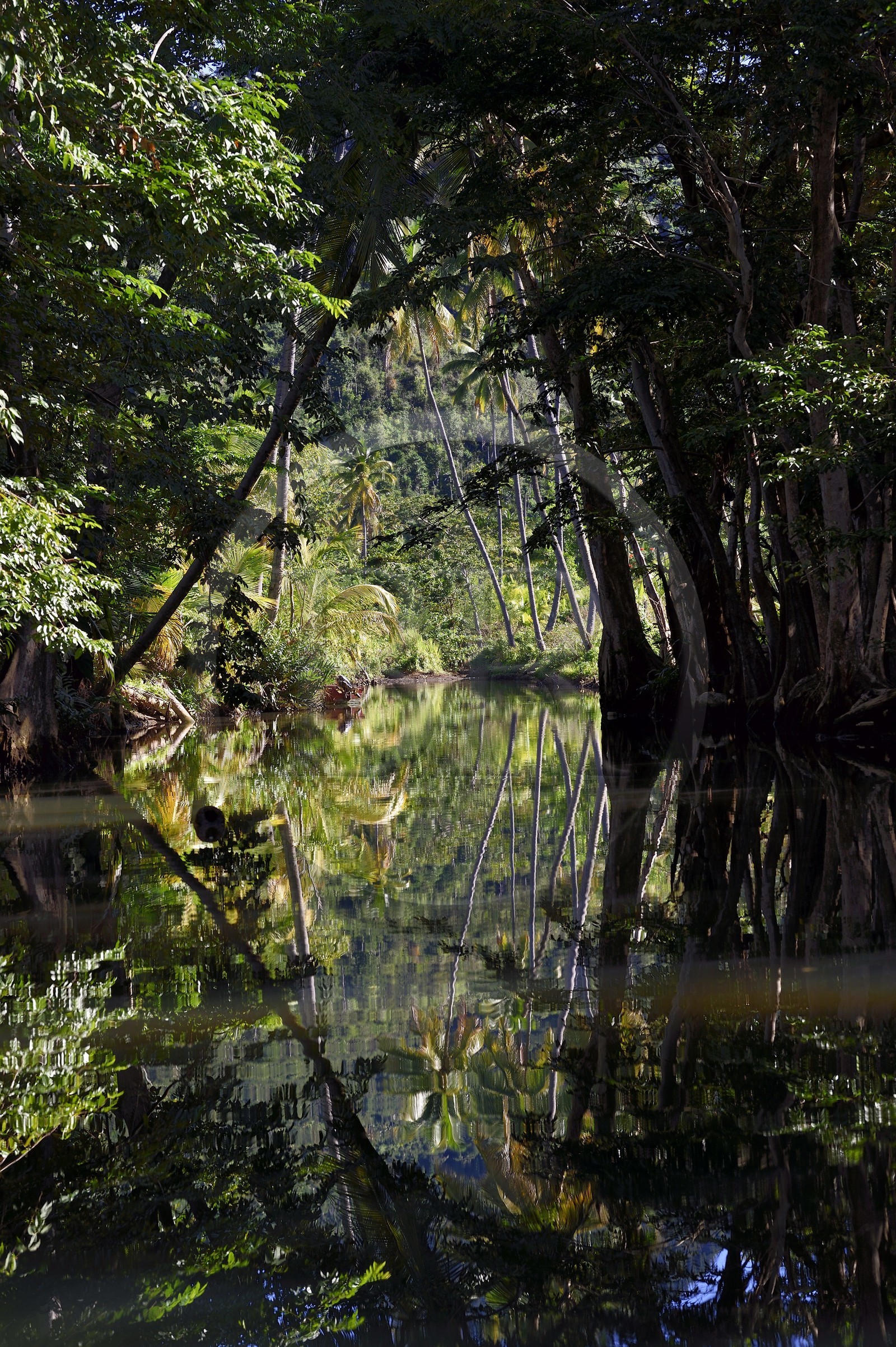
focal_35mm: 110
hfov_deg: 12.4
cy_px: 674
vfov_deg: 18.6
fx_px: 4110
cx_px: 448
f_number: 7.1
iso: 200
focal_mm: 110
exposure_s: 1/250
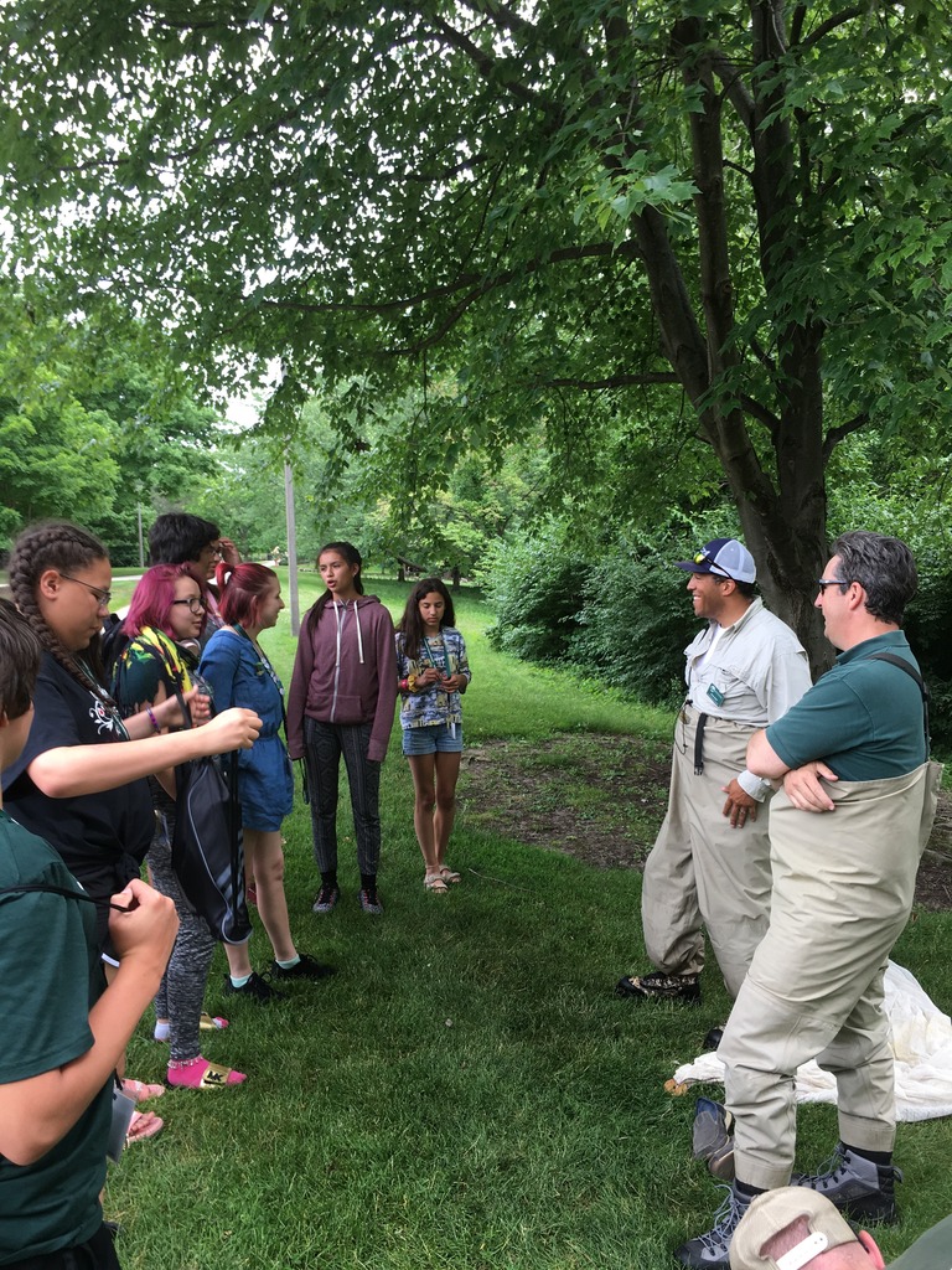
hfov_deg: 48.2
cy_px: 635
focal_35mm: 29
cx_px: 476
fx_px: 1063
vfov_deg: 61.7
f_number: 2.2
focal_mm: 4.15
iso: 25
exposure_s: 1/125
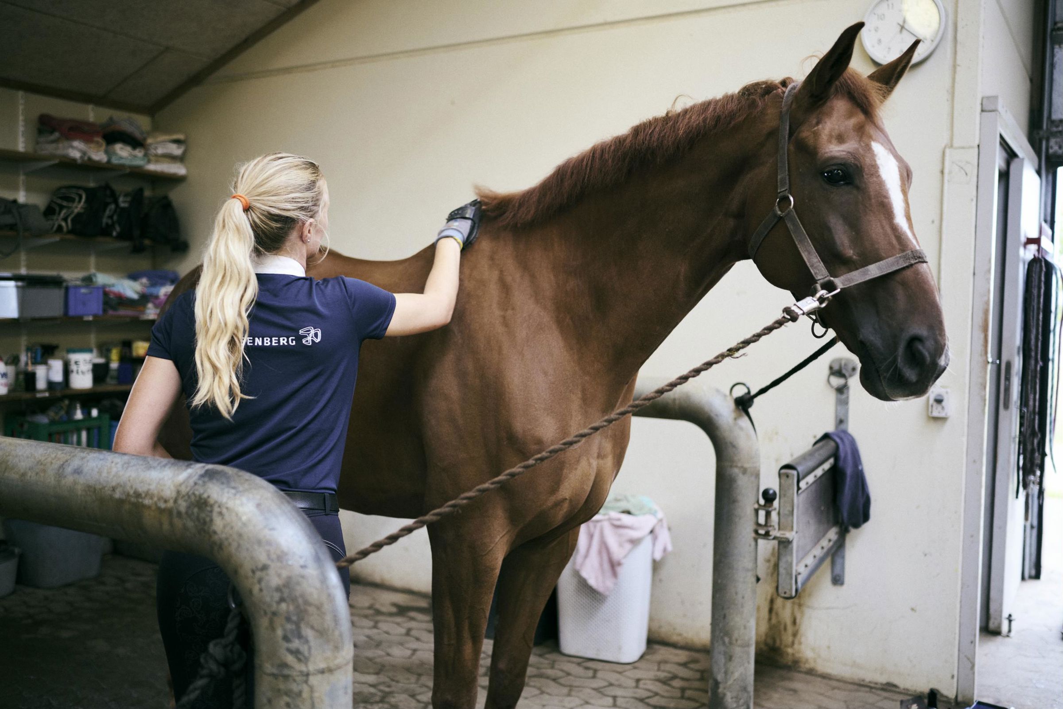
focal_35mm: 35
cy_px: 354
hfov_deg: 54.4
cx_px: 532
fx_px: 1033
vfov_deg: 37.9
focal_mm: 35
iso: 400
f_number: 1.8
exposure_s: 1/125
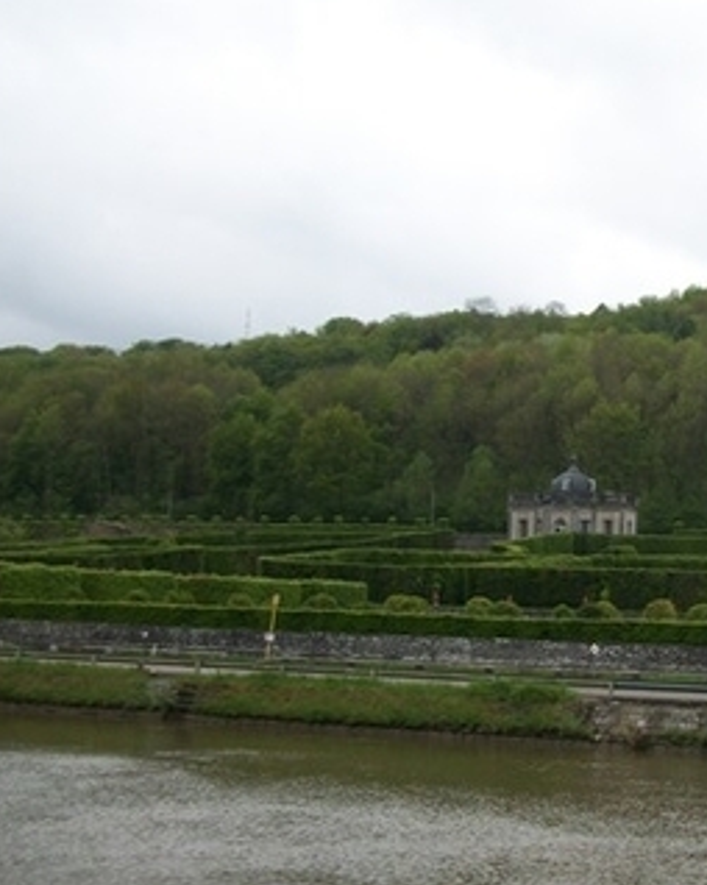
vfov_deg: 32.0
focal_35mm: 59
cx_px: 804
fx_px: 1545
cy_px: 484
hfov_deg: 23.9
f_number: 2.9
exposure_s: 1/640
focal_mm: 5.7
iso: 80
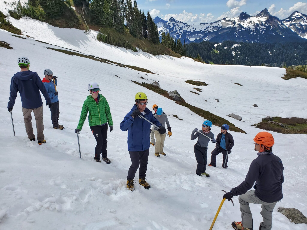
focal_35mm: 26
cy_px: 115
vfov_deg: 53.0
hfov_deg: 67.3
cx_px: 154
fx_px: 230
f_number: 2.4
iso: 50
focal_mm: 4.3
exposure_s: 1/2032
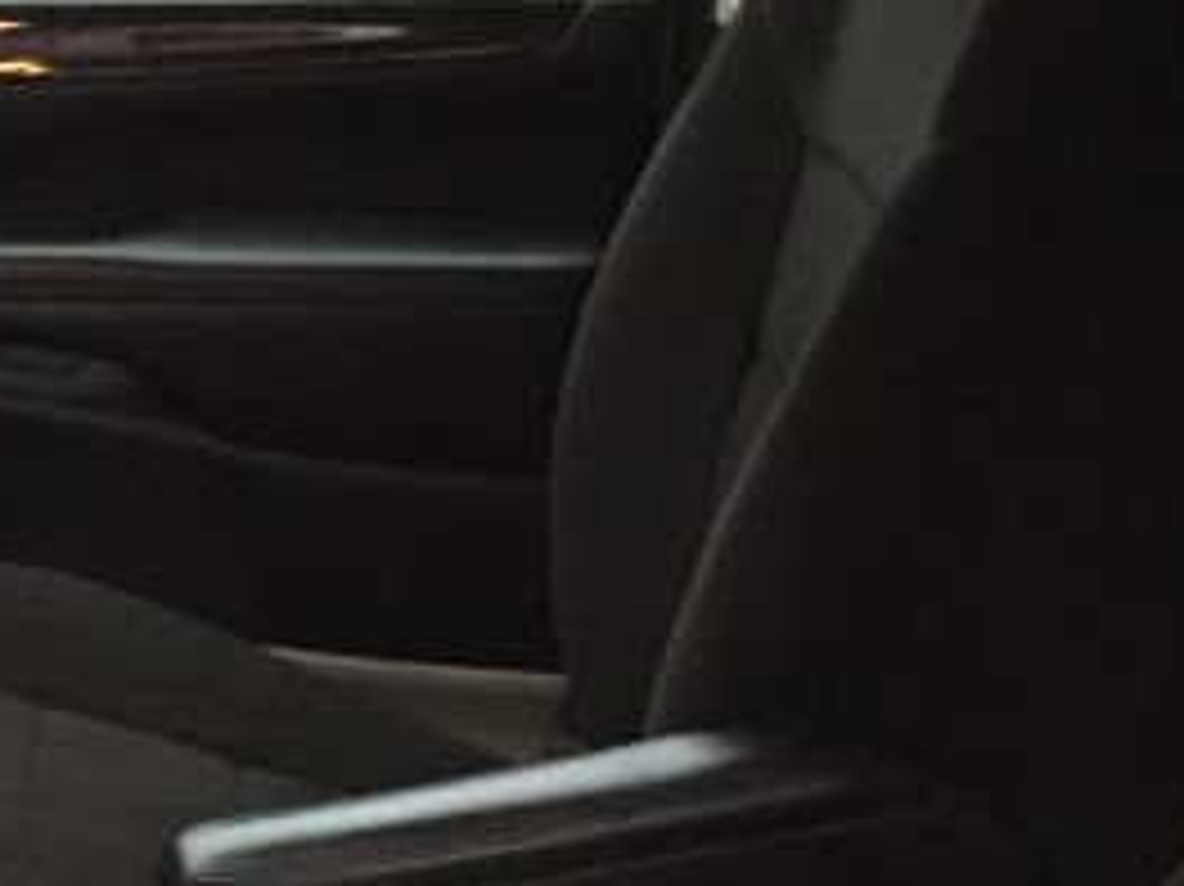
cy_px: 819
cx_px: -126
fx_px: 3863
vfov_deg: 13.0
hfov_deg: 16.9
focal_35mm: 113
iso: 200
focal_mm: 4.15
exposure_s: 1/30
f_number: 2.2
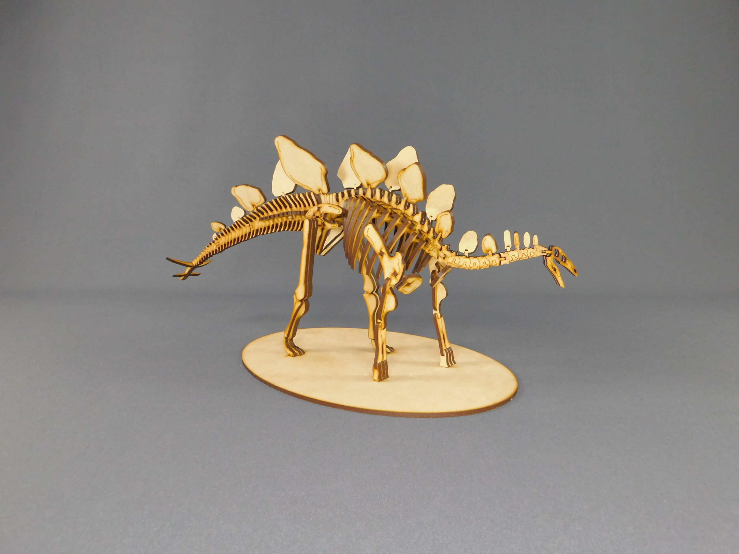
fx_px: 491
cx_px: 370
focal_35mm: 23
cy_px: 277
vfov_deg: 58.9
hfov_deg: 73.9
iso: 400
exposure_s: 1/20
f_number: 3
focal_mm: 4
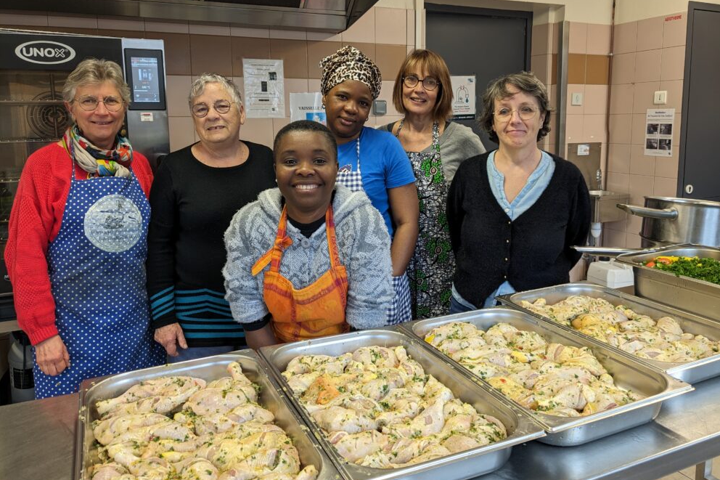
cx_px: 371
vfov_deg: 44.9
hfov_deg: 63.7
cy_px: 223
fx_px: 580
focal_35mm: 29
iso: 56
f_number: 1.73
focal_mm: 4.38
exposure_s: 1/50
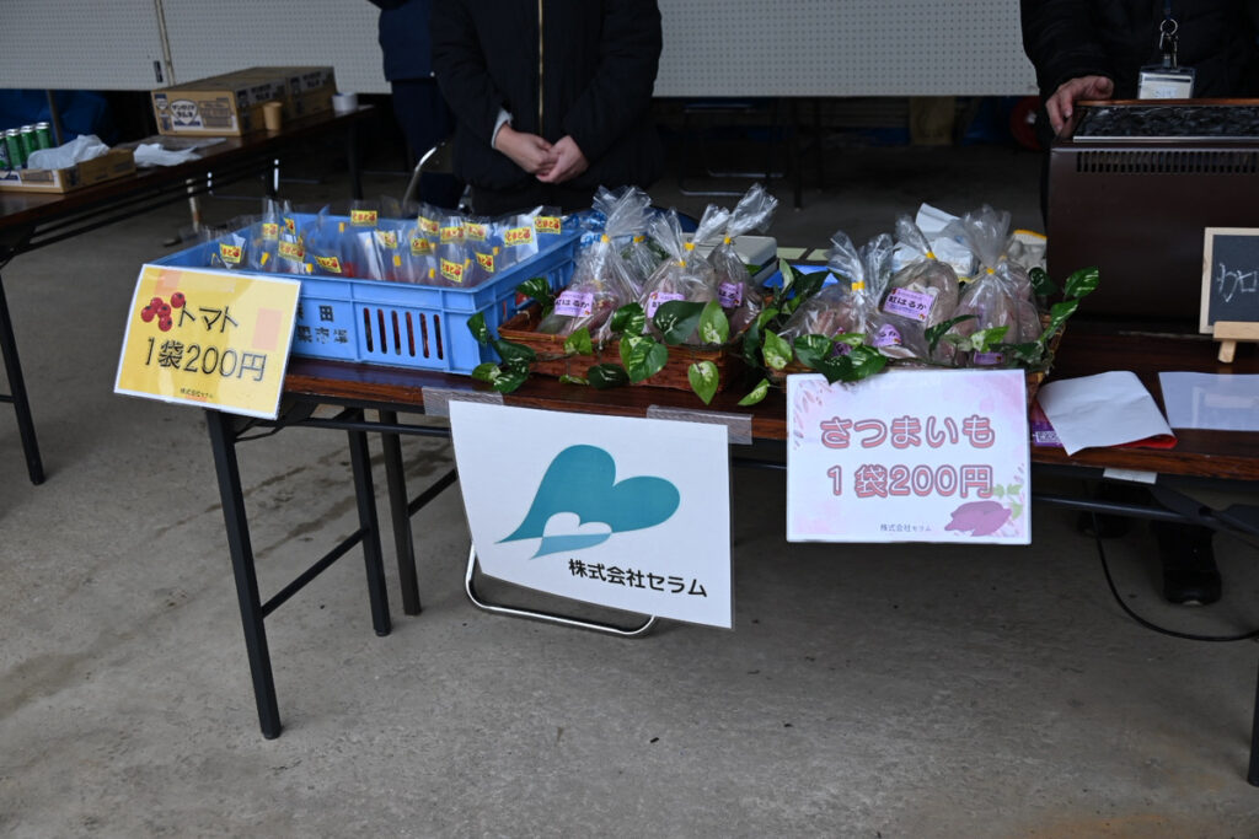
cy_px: 420
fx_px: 1399
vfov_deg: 33.4
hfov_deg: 48.5
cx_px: 630
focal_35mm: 40
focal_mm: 40
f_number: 5
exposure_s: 1/250
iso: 220
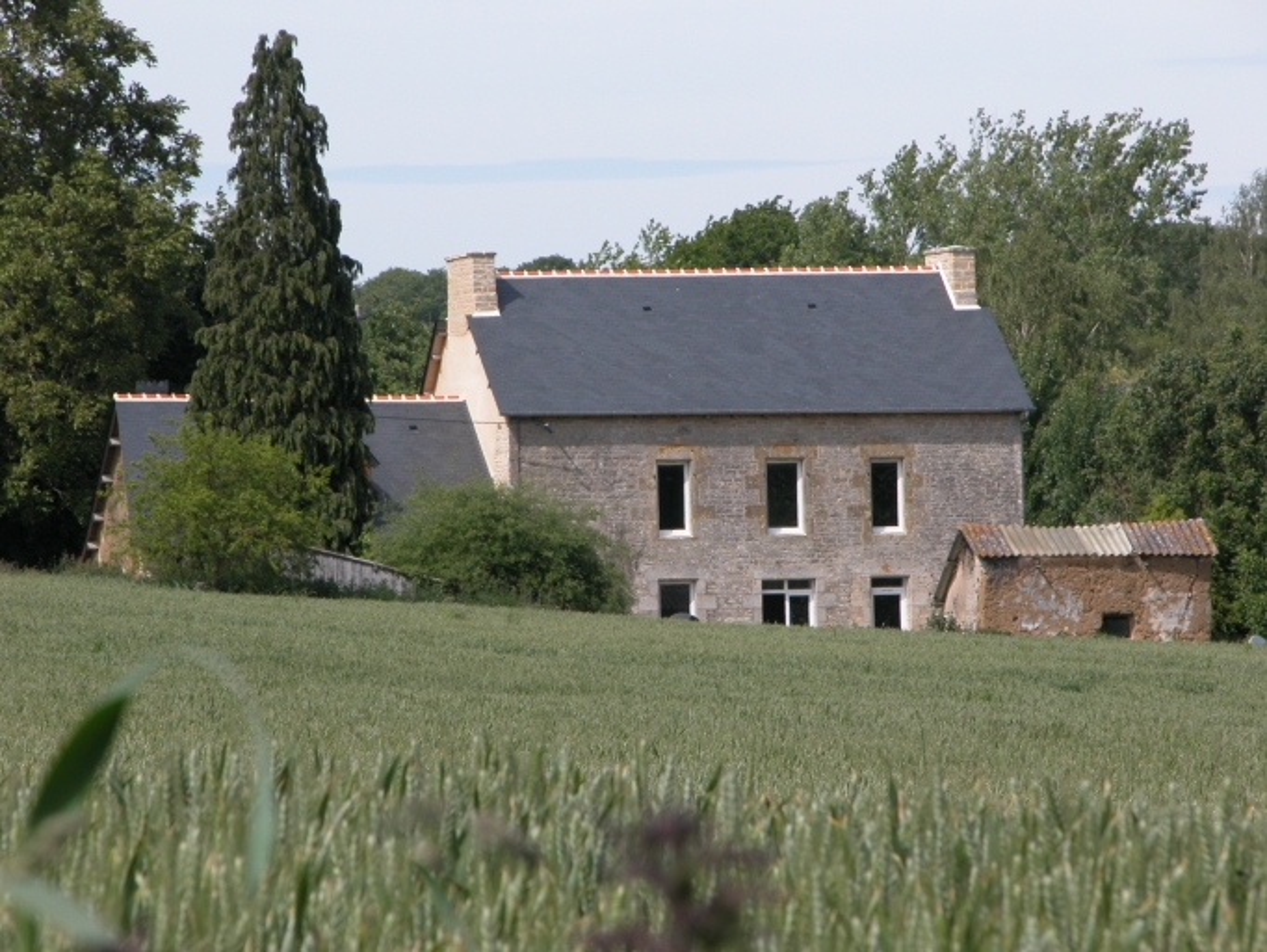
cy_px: 476
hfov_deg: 7.4
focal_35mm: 266
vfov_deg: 5.6
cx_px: 634
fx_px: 9739
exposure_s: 1/207
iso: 100
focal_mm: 67.7
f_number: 7.4
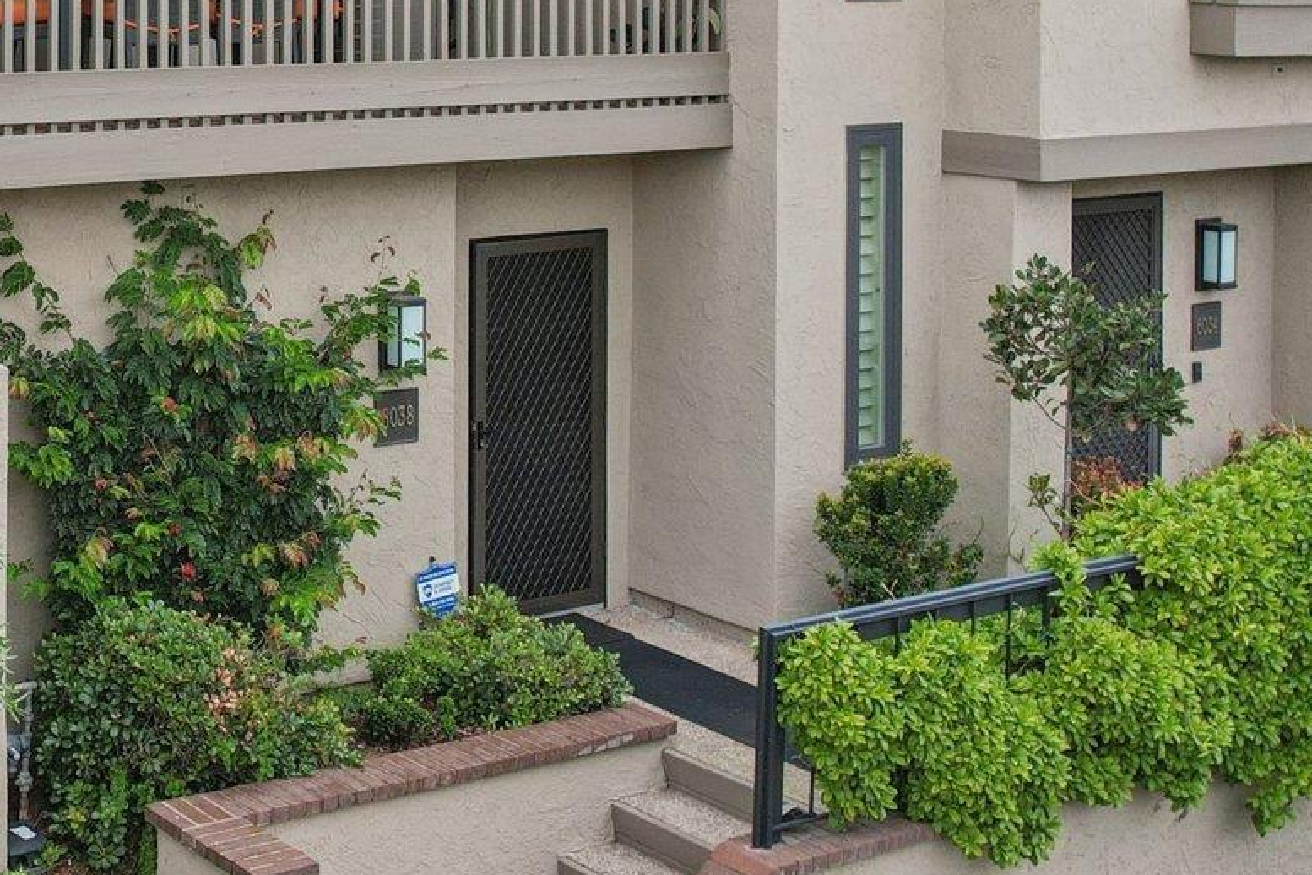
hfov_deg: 31.8
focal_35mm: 58
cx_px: -2
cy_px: 251
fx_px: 2114
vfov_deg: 23.2
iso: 150
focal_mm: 8.4
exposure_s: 1/250
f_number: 2.8
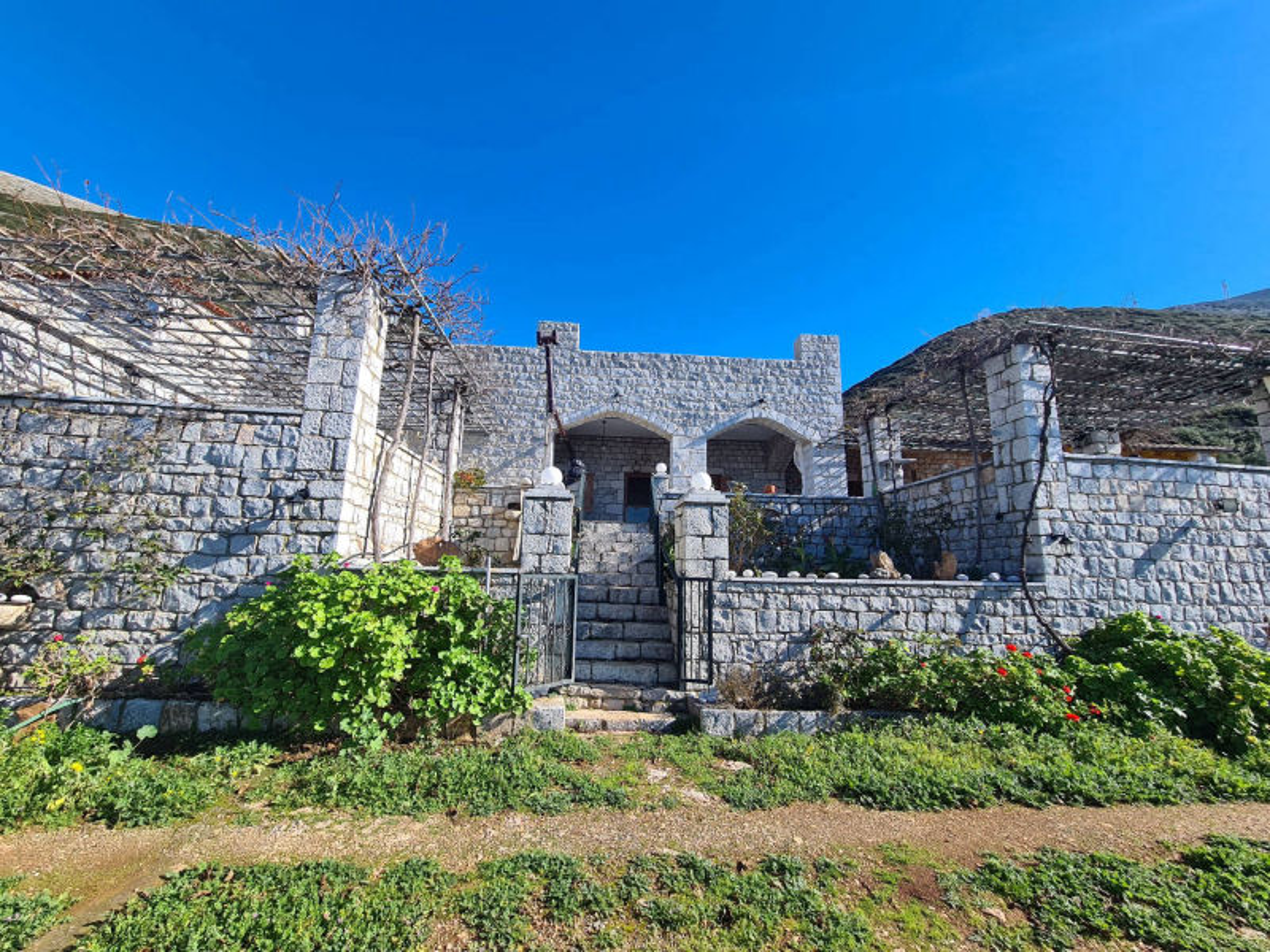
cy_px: 476
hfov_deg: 106.2
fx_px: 477
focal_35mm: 13
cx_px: 635
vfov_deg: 89.9
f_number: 2.2
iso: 50
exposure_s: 1/1188
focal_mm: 2.2
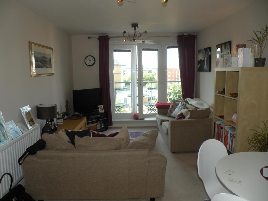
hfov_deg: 65.3
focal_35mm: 27
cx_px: 134
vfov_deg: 51.4
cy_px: 100
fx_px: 209
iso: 64
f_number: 2.8
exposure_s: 1/60
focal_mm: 4.7
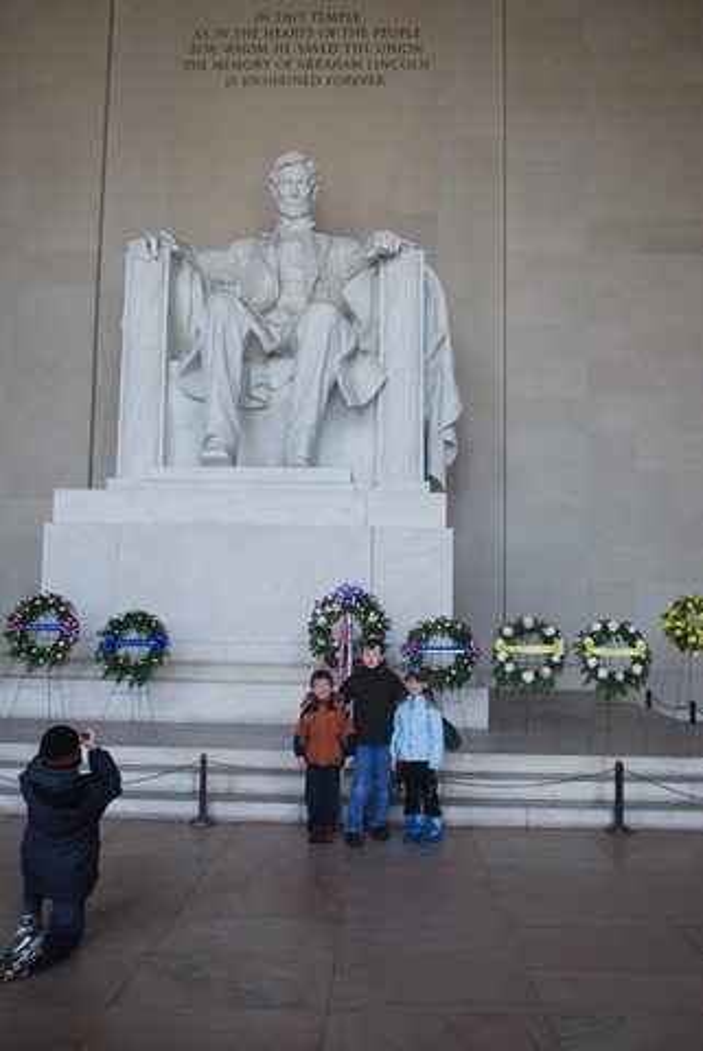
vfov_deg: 53.1
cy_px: 526
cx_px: 352
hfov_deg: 36.9
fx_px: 1052
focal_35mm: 36
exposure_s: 1/80
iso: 200
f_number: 4.5
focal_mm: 24
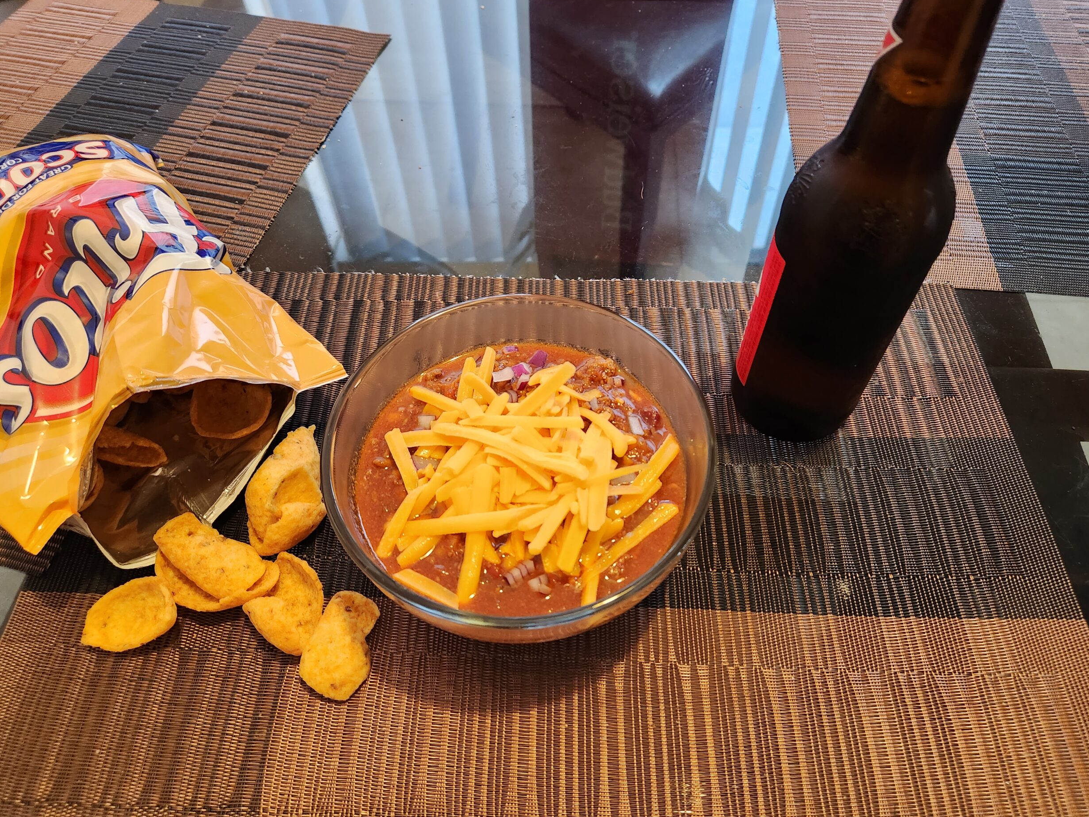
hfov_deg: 71.6
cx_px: 567
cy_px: 423
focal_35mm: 24
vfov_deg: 56.8
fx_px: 755
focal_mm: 5.4
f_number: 1.8
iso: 640
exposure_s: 1/60
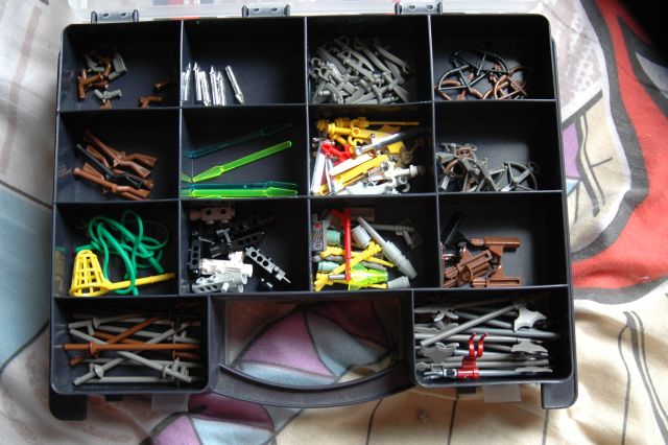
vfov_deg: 31.9
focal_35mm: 42
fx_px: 779
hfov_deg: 46.4
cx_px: 334
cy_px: 222
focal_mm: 28
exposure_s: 1/60
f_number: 4
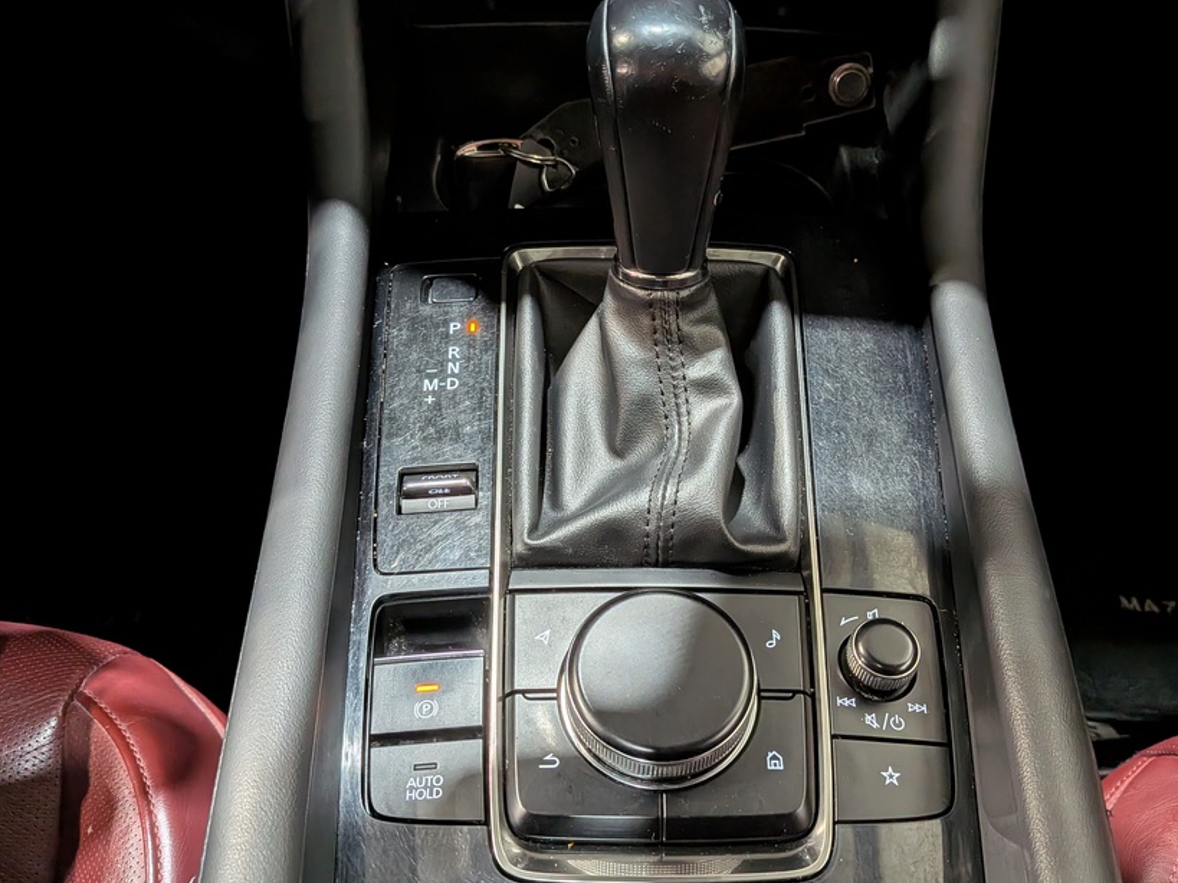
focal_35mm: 30
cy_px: 439
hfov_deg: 59.8
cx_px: 652
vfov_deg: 46.8
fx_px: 1021
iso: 59
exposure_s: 1/100
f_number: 1.7
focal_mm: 4.53
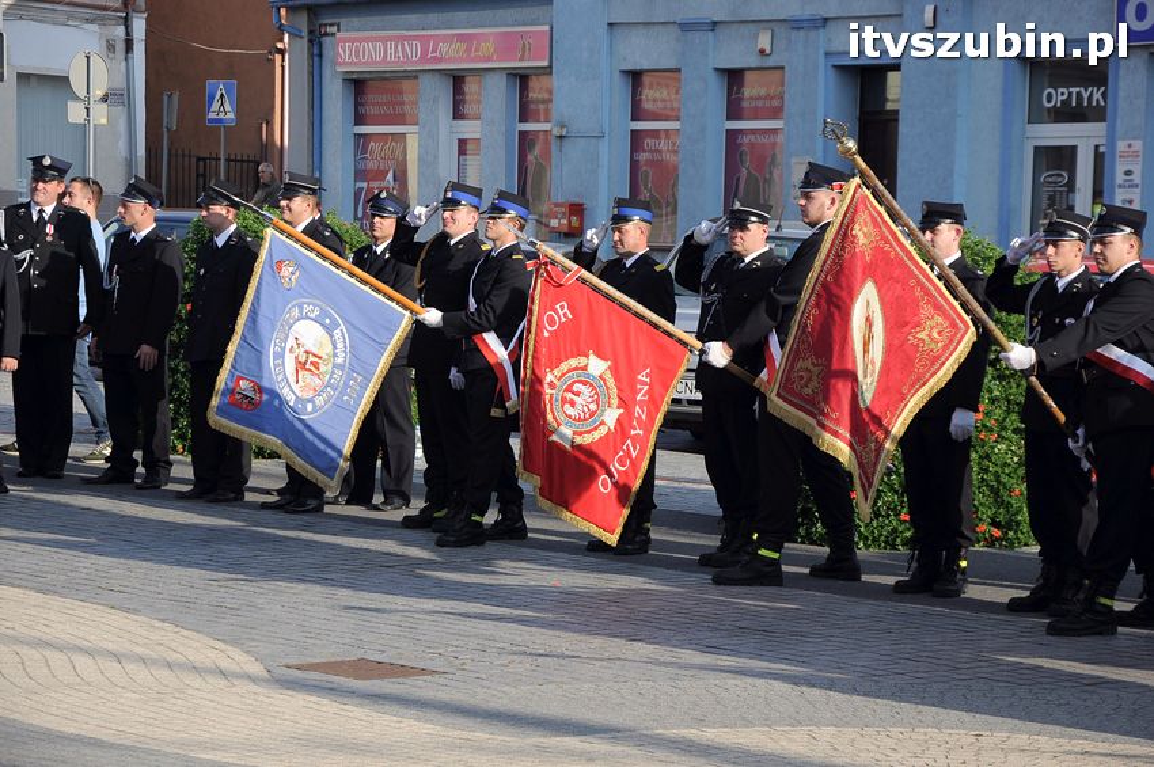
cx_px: 577
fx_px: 4083
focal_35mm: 128
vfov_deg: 10.7
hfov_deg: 16.1
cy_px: 384
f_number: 7.1
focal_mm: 85
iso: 400
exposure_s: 1/800
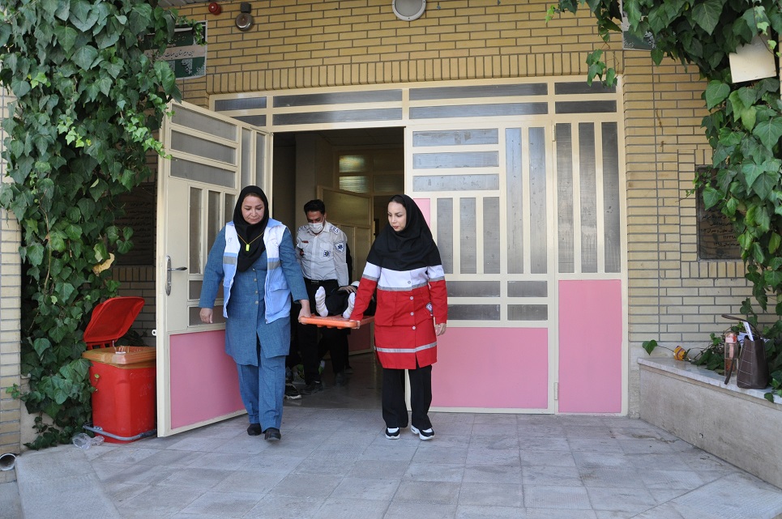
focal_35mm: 60
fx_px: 1302
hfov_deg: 33.4
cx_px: 391
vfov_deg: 22.6
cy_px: 260
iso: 800
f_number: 9
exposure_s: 1/320
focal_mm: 40
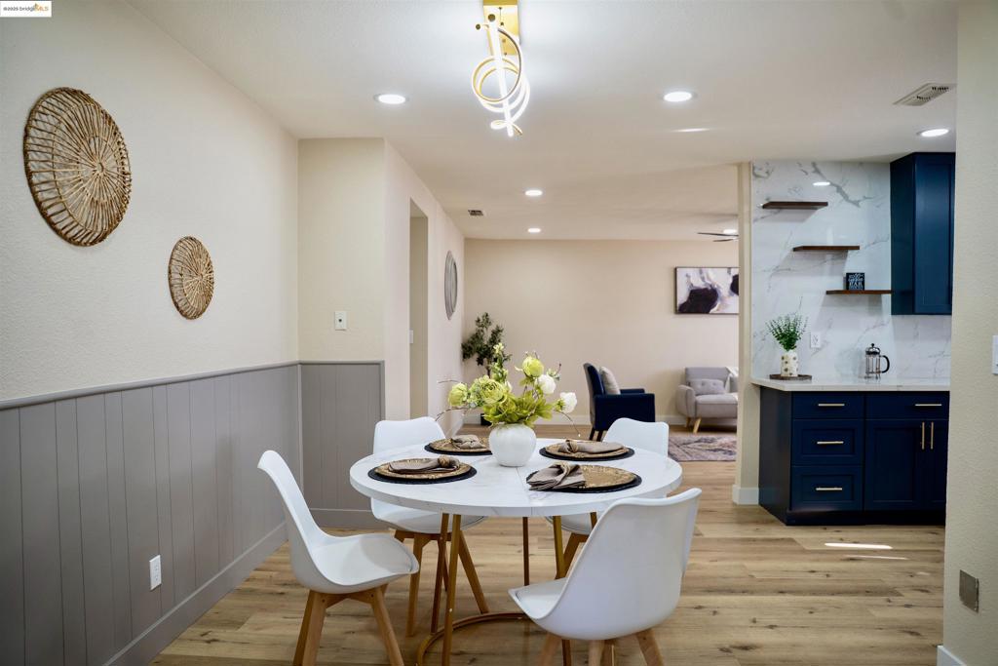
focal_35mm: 24
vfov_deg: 53.1
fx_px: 665
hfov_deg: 73.7
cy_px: 333
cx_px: 499
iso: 640
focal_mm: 24
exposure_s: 1/160
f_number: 2.8
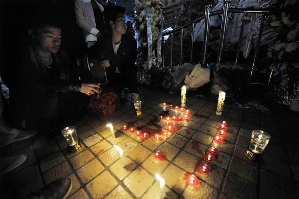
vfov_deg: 81.1
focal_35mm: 14
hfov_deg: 104.3
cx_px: 150
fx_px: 116
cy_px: 100
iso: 800
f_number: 2.8
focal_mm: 14
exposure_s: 1/60
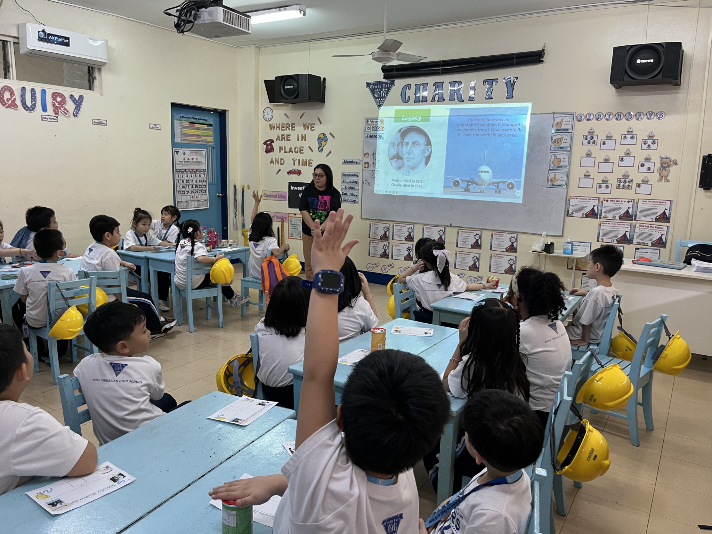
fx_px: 535
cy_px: 267
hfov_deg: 67.3
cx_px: 356
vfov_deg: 53.1
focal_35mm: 26
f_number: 1.6
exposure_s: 1/60
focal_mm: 5.1
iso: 125
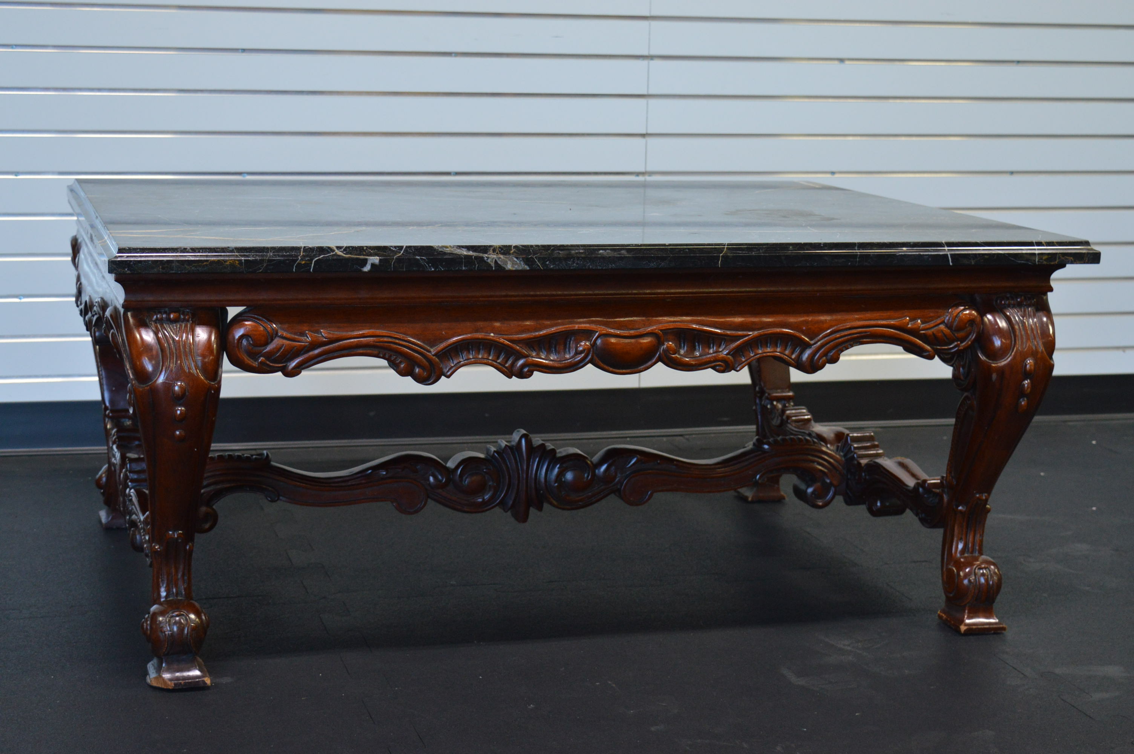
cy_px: 377
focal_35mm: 63
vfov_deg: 21.5
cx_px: 567
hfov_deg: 31.9
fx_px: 1983
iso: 800
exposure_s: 1/60
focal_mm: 42
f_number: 5.6
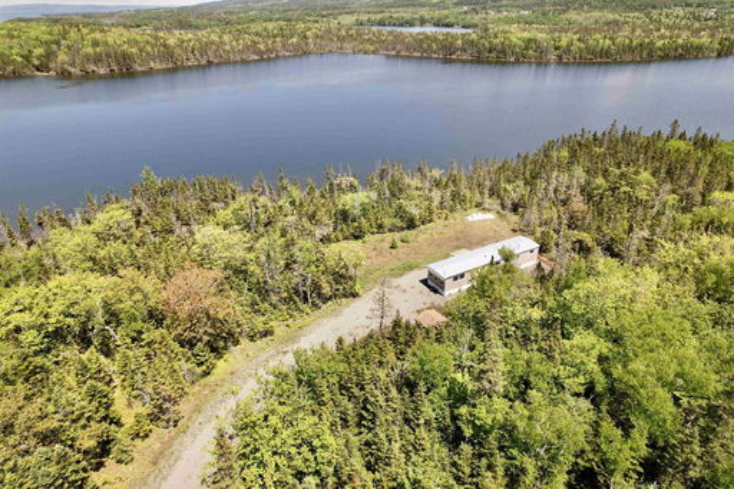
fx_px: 448
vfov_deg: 57.2
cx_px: 367
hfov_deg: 78.6
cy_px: 244
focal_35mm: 22
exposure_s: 1/50
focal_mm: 8.38
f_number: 2.8
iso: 100
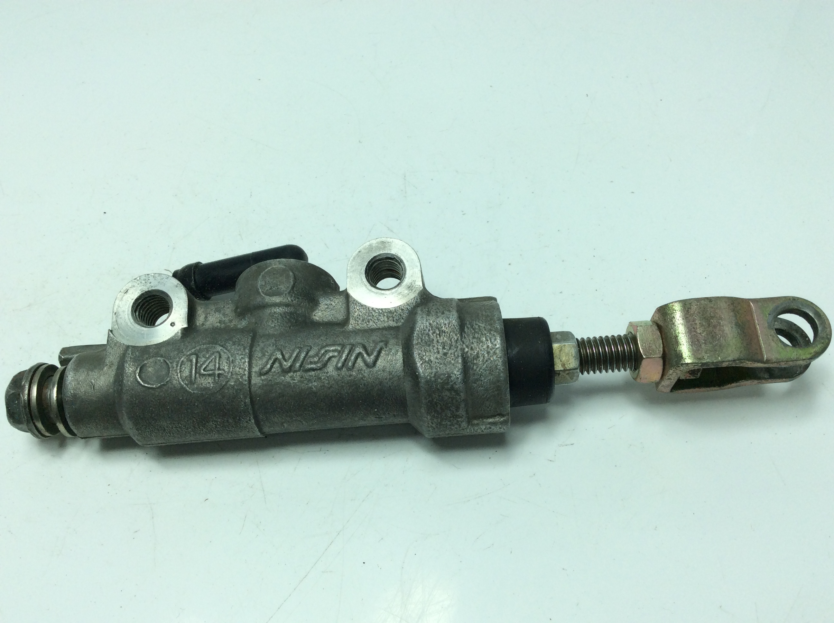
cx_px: 417
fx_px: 770
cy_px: 312
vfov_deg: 44.1
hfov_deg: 56.9
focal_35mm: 32
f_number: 2.4
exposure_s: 1/525
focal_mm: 3.3
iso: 32
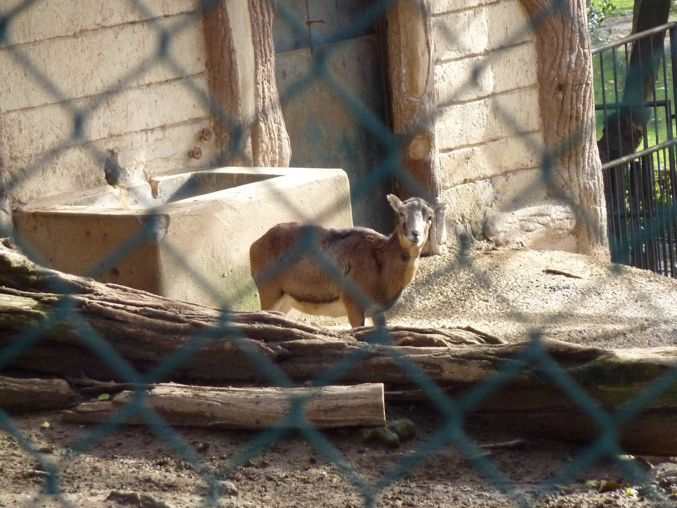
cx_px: 365
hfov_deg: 6.0
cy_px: 246
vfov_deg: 4.5
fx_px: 6513
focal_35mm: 333
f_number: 4.9
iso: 400
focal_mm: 49.2
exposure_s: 1/250
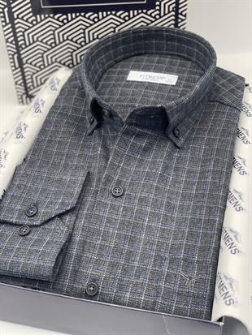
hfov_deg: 28.0
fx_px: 504
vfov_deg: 36.8
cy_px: 168
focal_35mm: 52
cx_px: 126
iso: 40
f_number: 2
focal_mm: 6
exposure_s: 1/122
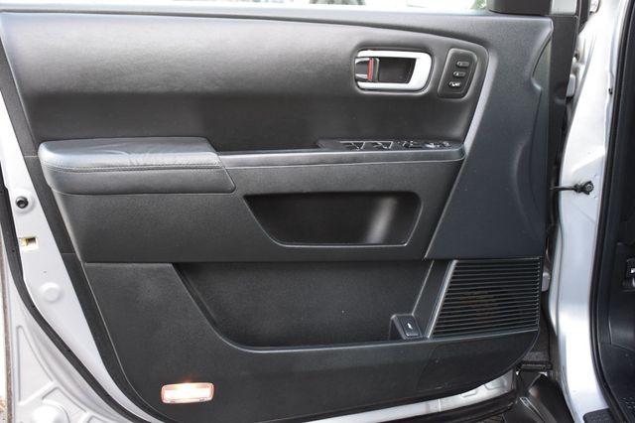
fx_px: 688
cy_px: 212
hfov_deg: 49.6
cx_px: 318
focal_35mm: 39
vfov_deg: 34.2
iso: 900
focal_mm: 26
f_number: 6.3
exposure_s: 1/15
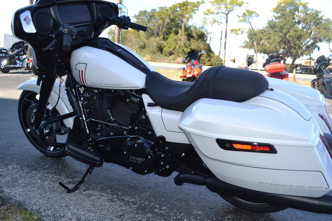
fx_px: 332
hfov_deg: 53.1
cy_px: 101
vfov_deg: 36.8
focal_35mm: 36
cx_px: 178
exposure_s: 1/200
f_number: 5.6
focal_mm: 22
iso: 100
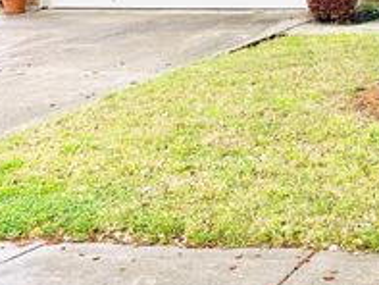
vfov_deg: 20.7
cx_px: 452
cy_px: -65
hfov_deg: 26.2
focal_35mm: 66
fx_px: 723
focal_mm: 4.25
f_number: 1.8
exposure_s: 1/122
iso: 80
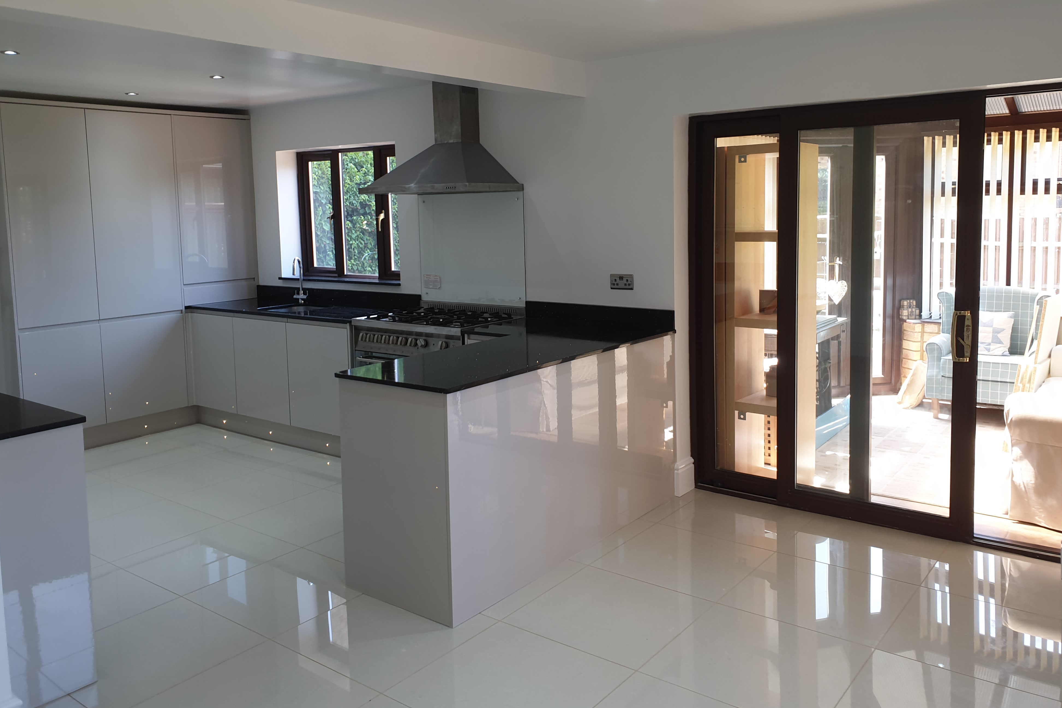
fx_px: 826
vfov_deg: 46.2
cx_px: 537
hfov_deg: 65.5
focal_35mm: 28
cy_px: 298
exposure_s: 1/50
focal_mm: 4.3
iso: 64
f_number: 2.4
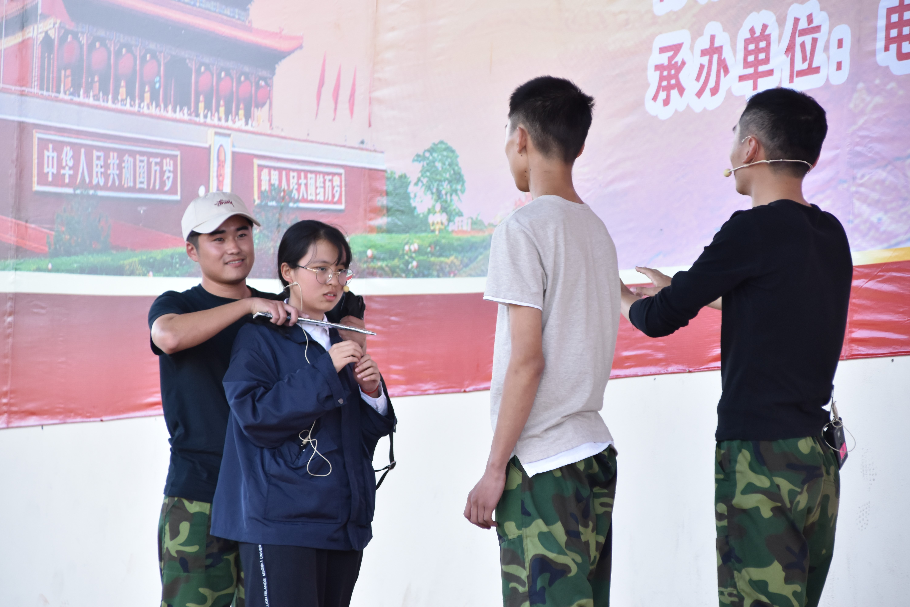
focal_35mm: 184
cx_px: 454
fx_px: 4651
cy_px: 303
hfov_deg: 11.2
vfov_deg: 7.5
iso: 720
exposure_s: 1/200
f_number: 5.6
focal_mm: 122
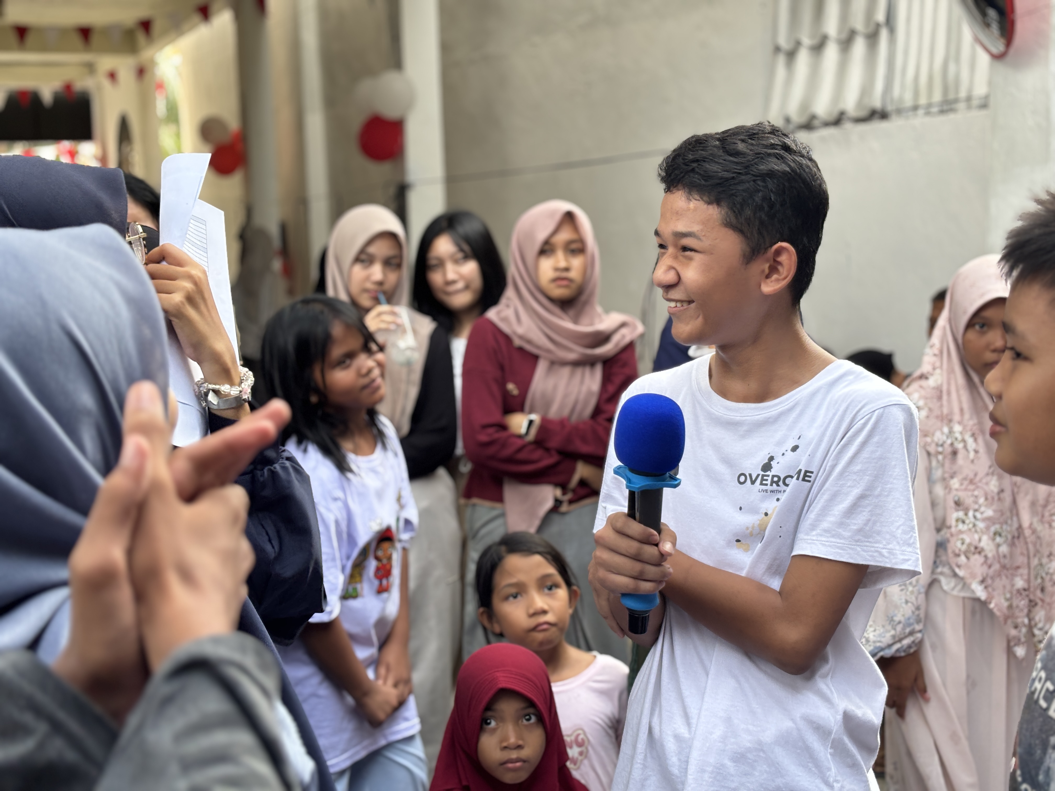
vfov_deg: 28.0
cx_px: 528
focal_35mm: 52
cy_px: 396
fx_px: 1585
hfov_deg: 36.8
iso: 32
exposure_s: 1/142
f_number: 1.6
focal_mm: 5.96
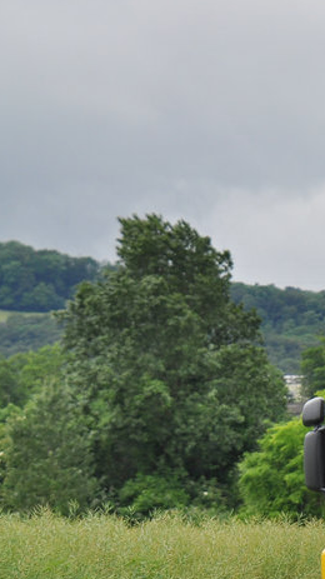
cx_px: 738
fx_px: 4372
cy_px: 343
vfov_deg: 7.6
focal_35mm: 285
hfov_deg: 4.2
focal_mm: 70
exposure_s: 1/800
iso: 200
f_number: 5
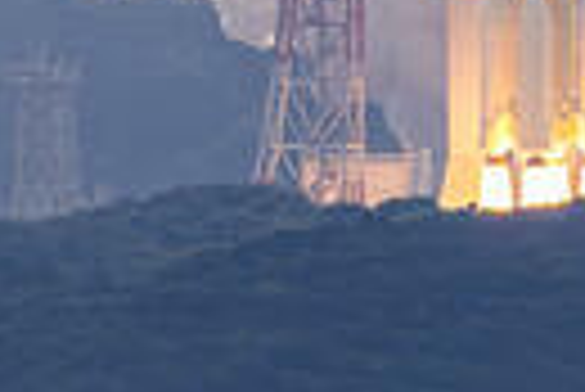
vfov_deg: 0.5
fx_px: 41923
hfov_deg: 0.8
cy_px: -122
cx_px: 490
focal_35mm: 2577
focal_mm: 560
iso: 80
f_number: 10
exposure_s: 1/1600
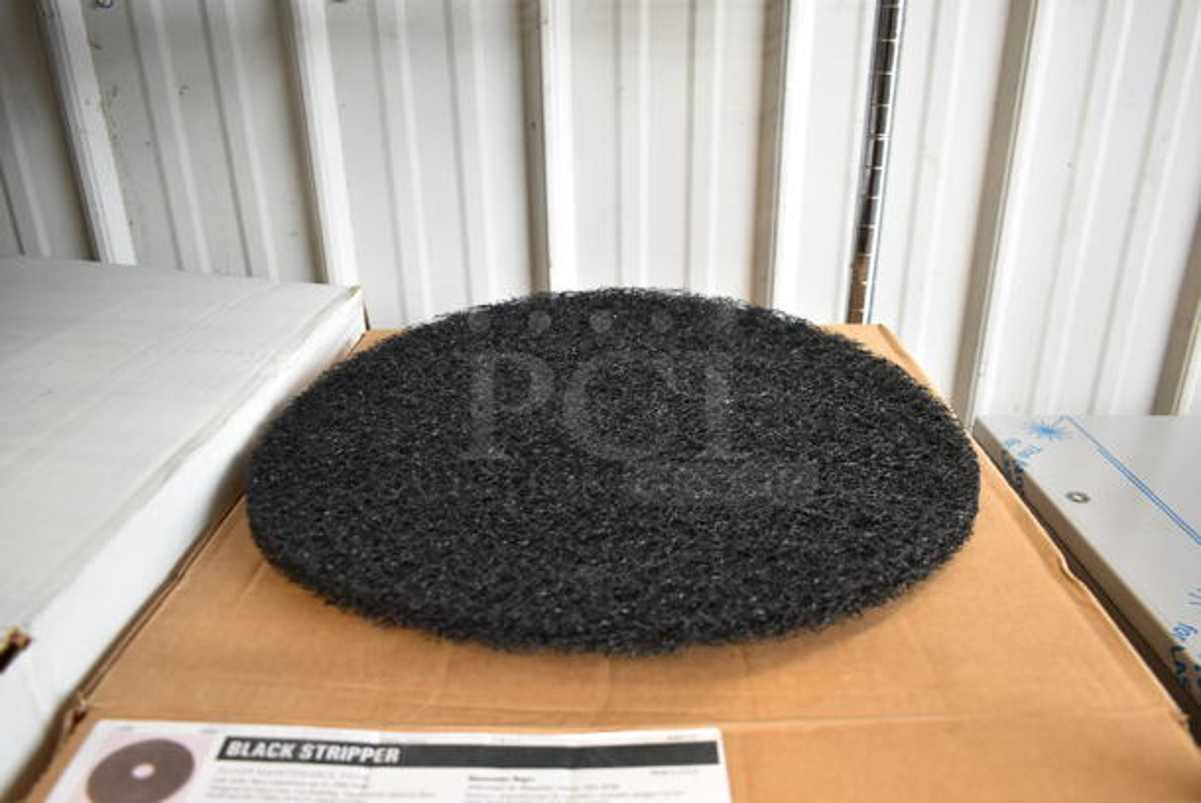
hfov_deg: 67.3
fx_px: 902
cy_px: 402
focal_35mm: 27
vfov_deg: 48.0
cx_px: 600
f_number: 3.5
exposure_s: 1/30
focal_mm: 18
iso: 450
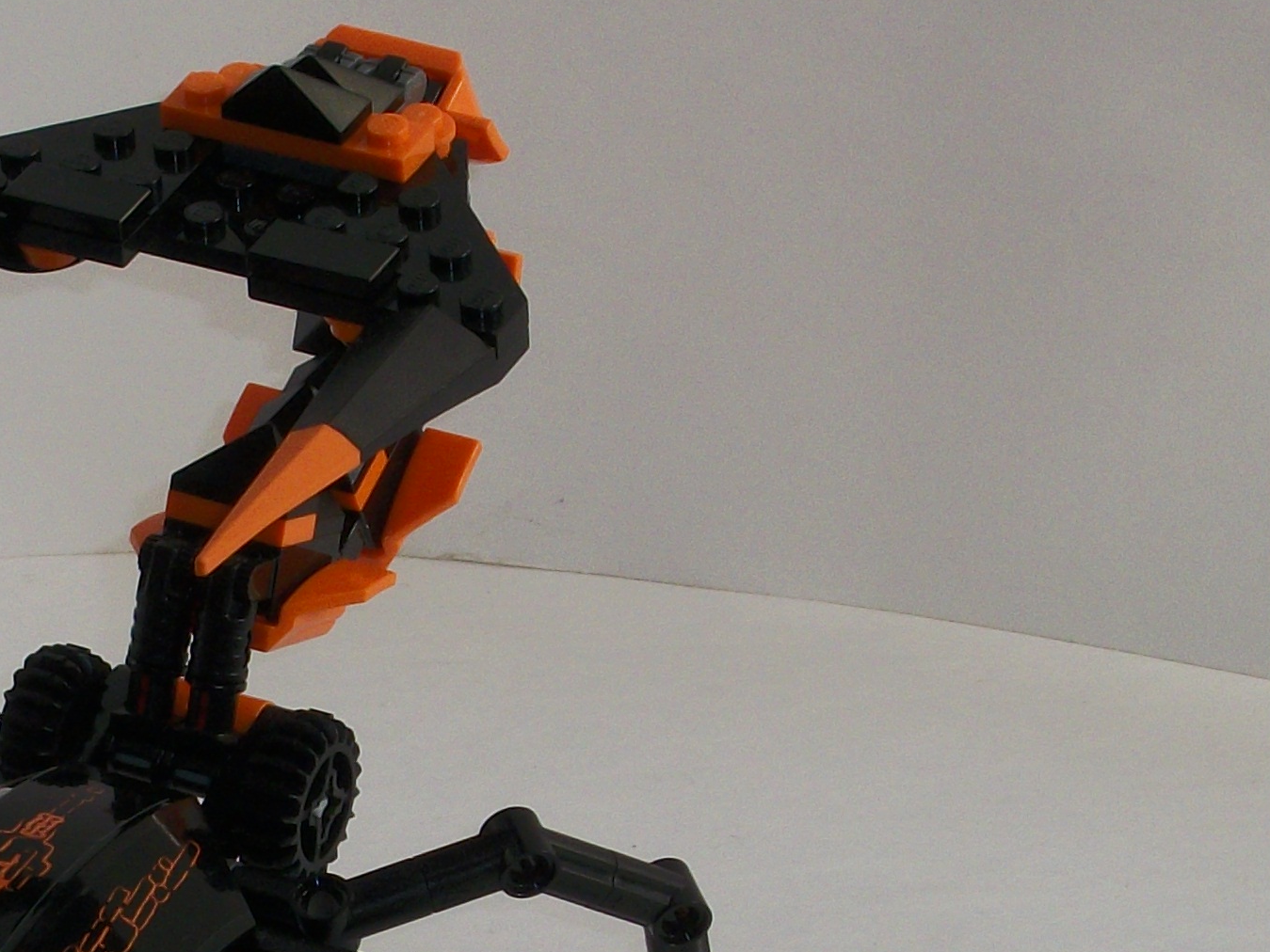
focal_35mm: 249
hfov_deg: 7.9
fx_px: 9136
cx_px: 104
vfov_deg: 6.0
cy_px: 925
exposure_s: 1/60
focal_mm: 15.1
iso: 80
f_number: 5.1
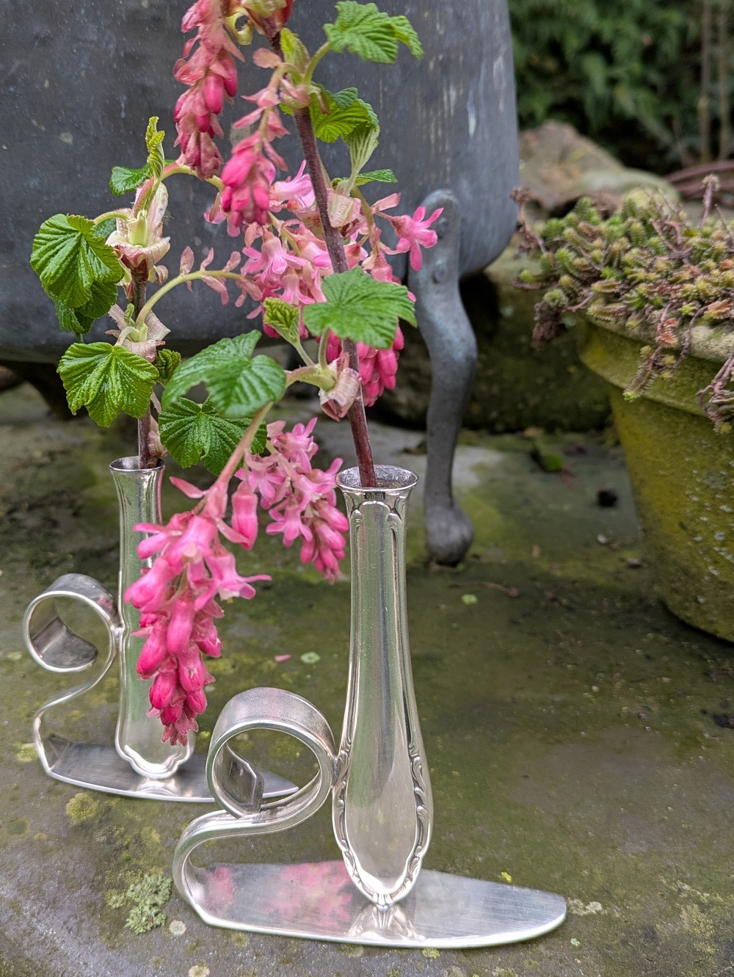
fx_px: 706
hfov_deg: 54.9
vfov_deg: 69.4
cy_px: 488
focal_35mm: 25
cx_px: 367
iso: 45
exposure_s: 1/237
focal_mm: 5.43
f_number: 1.89
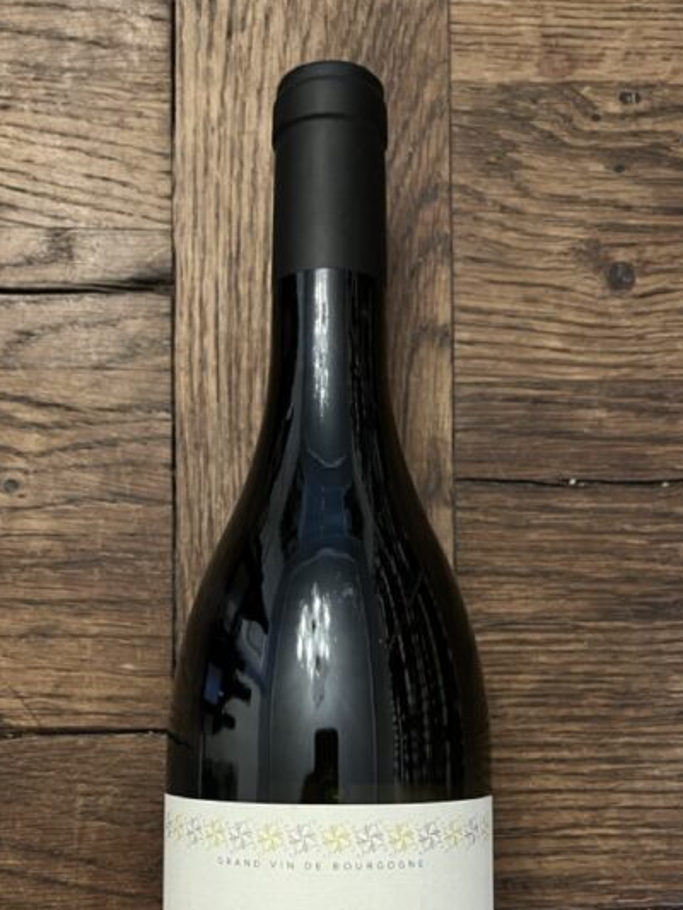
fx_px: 1026
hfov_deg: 36.8
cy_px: 649
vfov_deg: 46.6
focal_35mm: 39
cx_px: 318
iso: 400
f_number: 1.6
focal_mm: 5.1
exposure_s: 1/50
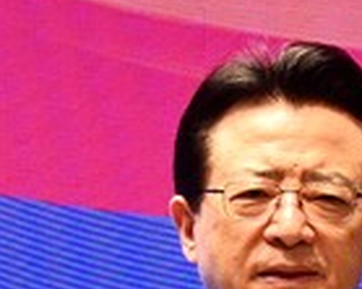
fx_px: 4381
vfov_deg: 3.7
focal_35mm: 409
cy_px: 535
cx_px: -797
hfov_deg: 4.5
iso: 640
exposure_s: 1/125
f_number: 5
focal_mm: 31.5
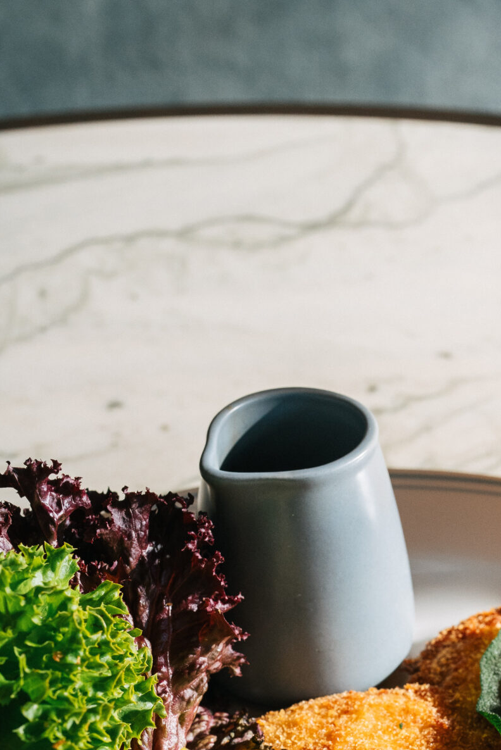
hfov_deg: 12.6
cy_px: 567
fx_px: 2252
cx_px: 479
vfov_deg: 18.8
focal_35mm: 108
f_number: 7.1
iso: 800
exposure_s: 1/200
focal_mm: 50
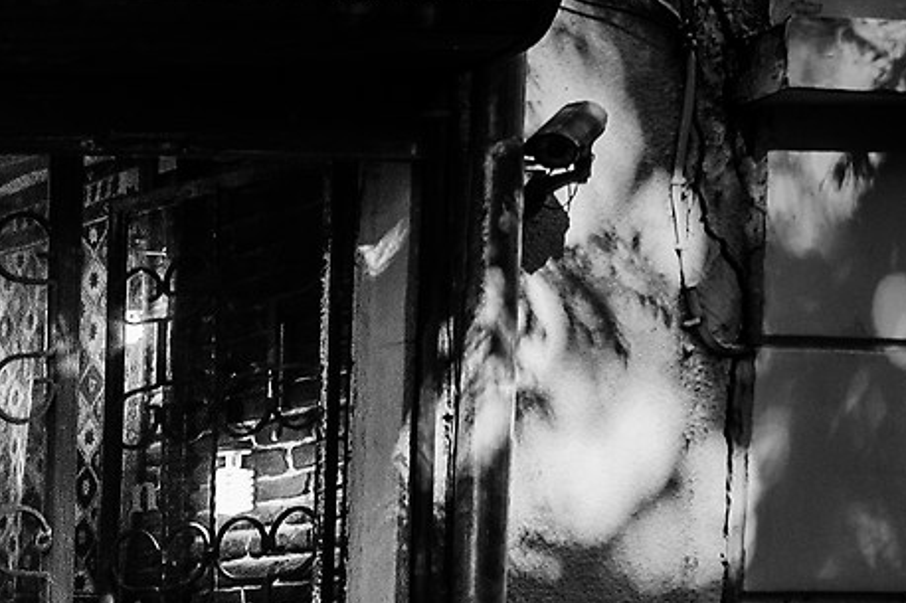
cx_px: -1361
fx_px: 2767
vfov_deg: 11.5
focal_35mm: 110
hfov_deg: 13.1
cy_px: 1109
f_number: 6.3
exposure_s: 1/40
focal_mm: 14
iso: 100
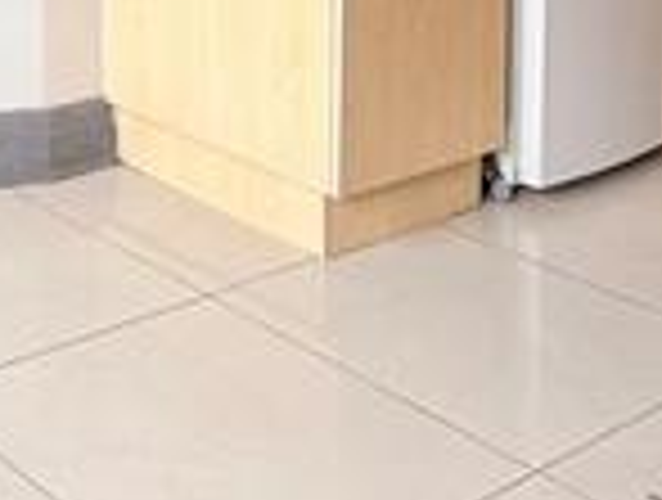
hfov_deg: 23.4
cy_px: -383
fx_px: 1457
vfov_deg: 16.5
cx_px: -131
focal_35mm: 76
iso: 64
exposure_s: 1/99
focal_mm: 2.22
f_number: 2.2
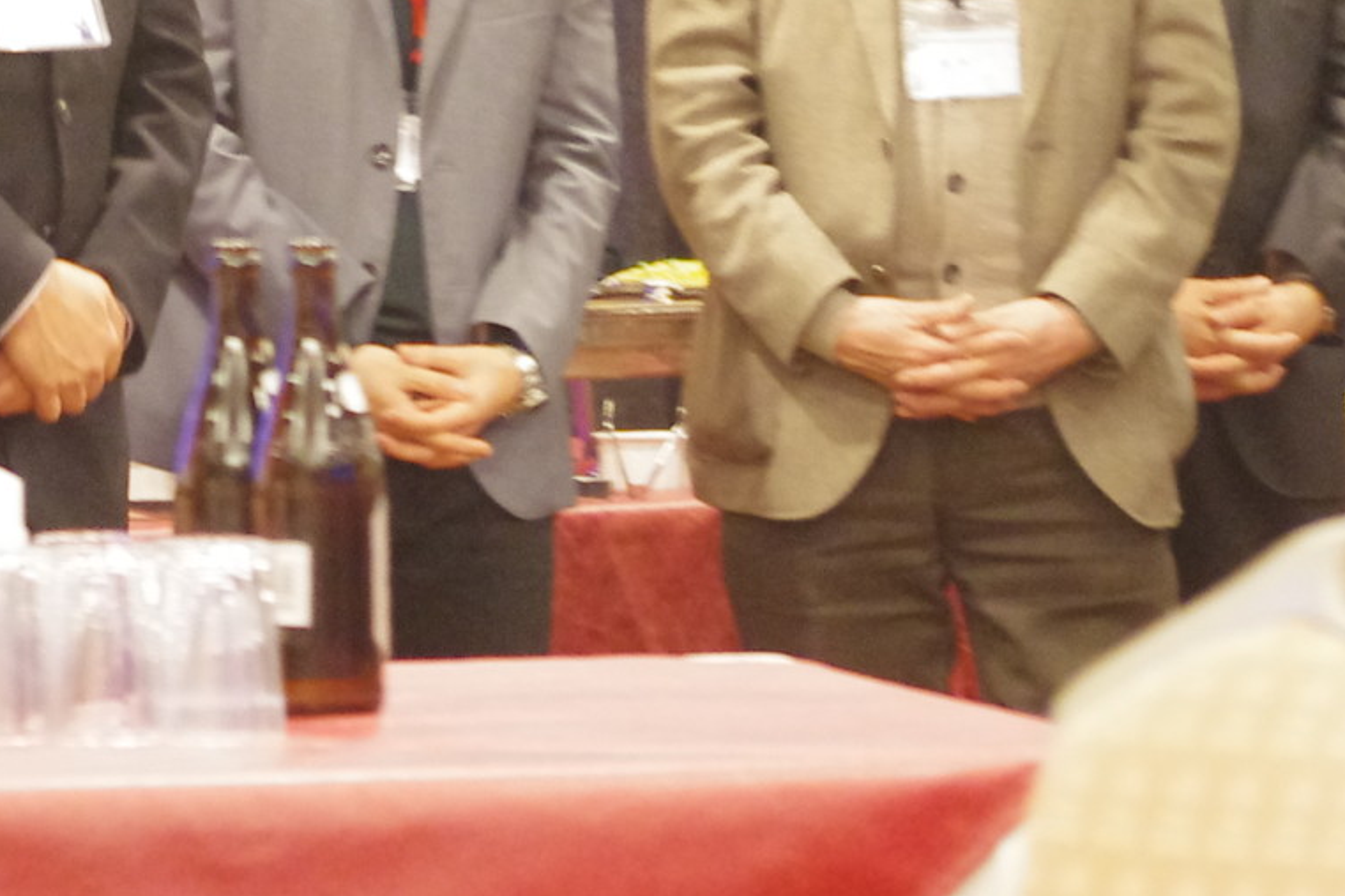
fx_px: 10346
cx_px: 369
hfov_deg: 7.4
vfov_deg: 4.9
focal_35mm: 277
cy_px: -374
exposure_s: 1/6
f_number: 5.6
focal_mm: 55
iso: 2000
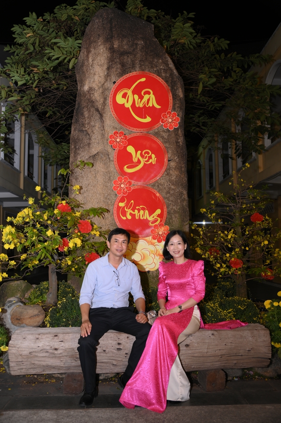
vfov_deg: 55.8
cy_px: 212
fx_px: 399
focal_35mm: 34
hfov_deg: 38.8
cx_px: 140
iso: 800
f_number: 4
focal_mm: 34
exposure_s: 1/100
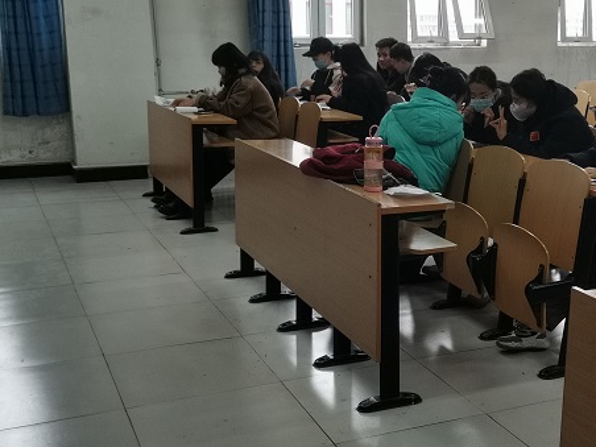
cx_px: 410
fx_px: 878
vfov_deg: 28.6
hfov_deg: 37.0
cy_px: 233
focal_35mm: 51
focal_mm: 4.75
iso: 200
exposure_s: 1/100
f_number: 1.8
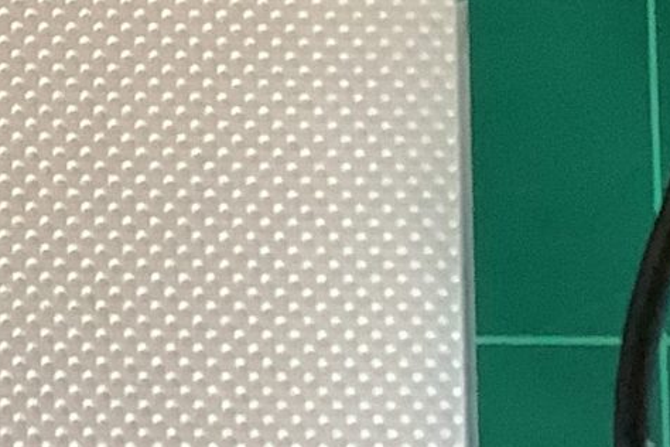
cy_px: -260
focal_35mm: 174
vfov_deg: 7.7
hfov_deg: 11.2
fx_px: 3238
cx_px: -420
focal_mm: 3.3
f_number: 2.4
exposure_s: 1/60
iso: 100
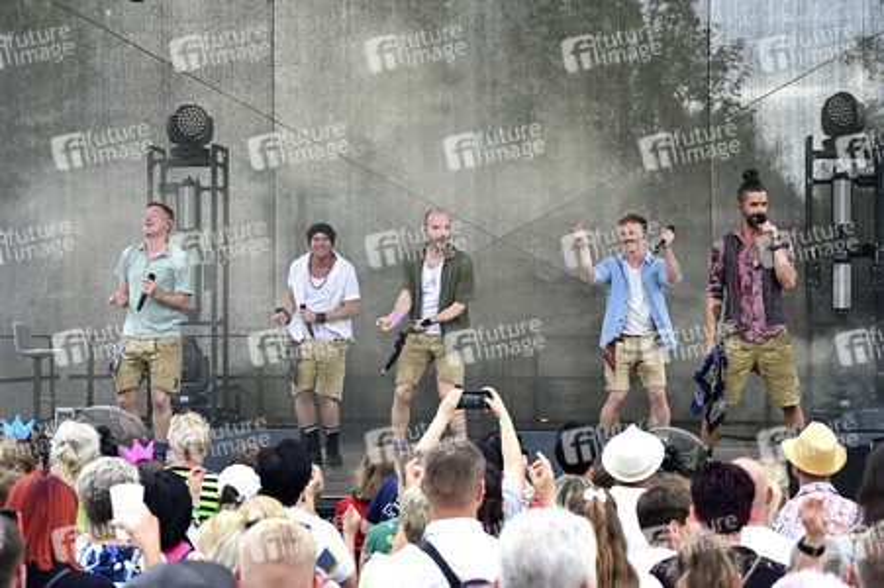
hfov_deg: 28.9
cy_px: 294
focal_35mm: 70
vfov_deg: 19.4
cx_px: 442
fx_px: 1718
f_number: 5.6
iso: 200
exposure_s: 1/200
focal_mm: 70
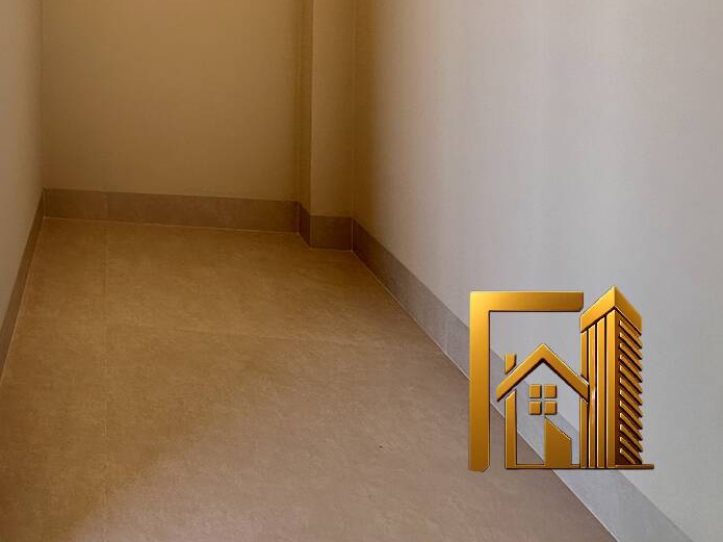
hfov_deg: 50.1
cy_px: 15
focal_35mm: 29
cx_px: 1
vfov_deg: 42.4
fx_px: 606
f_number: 2.2
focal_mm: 2.22
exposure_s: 1/120
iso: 50
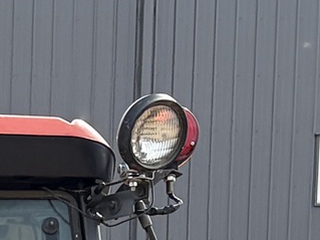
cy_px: 842
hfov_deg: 9.8
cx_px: -273
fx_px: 1765
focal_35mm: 191
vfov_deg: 6.7
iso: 64
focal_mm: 5.96
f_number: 1.6
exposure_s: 1/2283
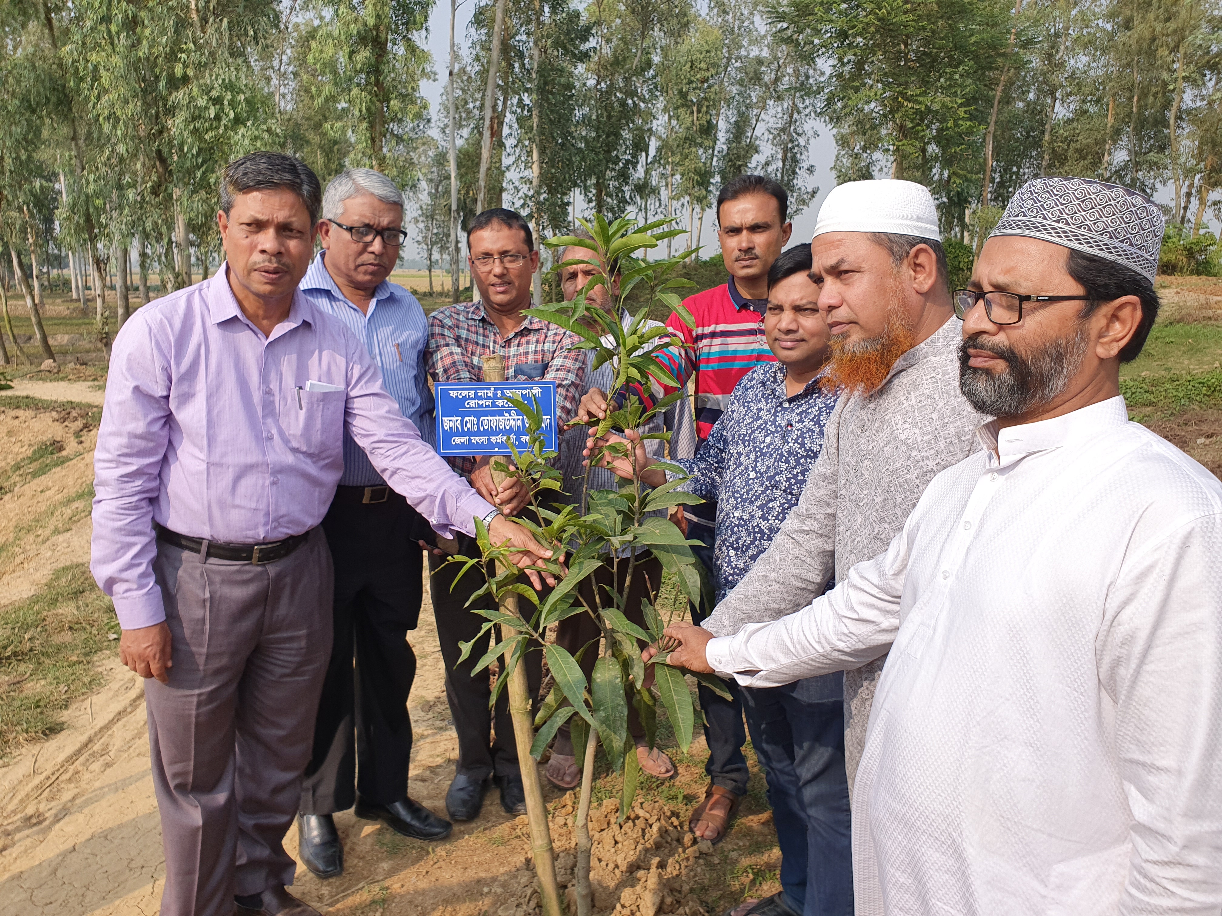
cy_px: 458
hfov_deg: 67.3
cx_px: 611
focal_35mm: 26
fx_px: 918
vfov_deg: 53.1
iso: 50
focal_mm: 4.3
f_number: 2.4
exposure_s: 1/1432
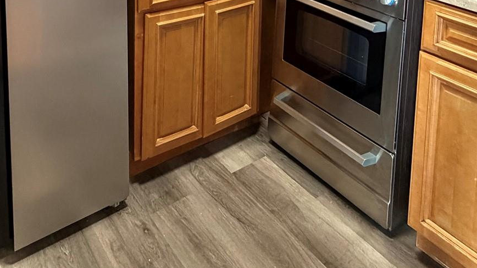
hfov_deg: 55.3
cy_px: -112
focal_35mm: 36
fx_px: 455
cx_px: 225
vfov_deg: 26.0
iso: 400
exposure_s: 1/59
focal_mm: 2.22
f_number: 2.2
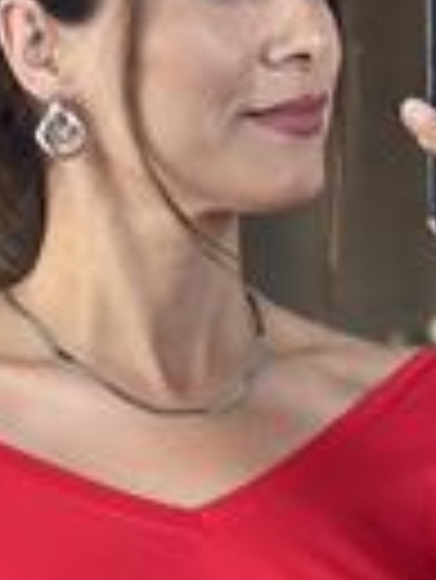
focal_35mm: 188
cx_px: 193
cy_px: 724
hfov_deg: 7.9
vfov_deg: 10.3
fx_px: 3152
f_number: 1.78
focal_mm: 6.86
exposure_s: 1/60
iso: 125
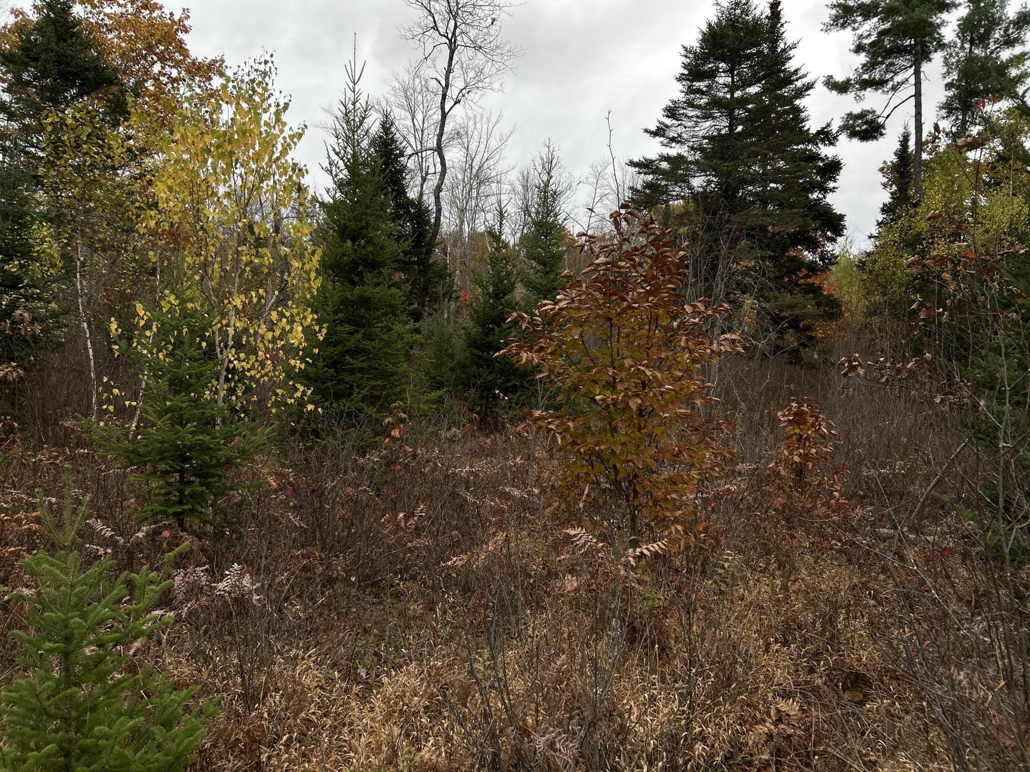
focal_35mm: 26
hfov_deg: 67.3
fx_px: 774
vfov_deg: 53.1
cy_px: 386
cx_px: 515
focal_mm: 5.7
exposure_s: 1/1295
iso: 50
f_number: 1.5
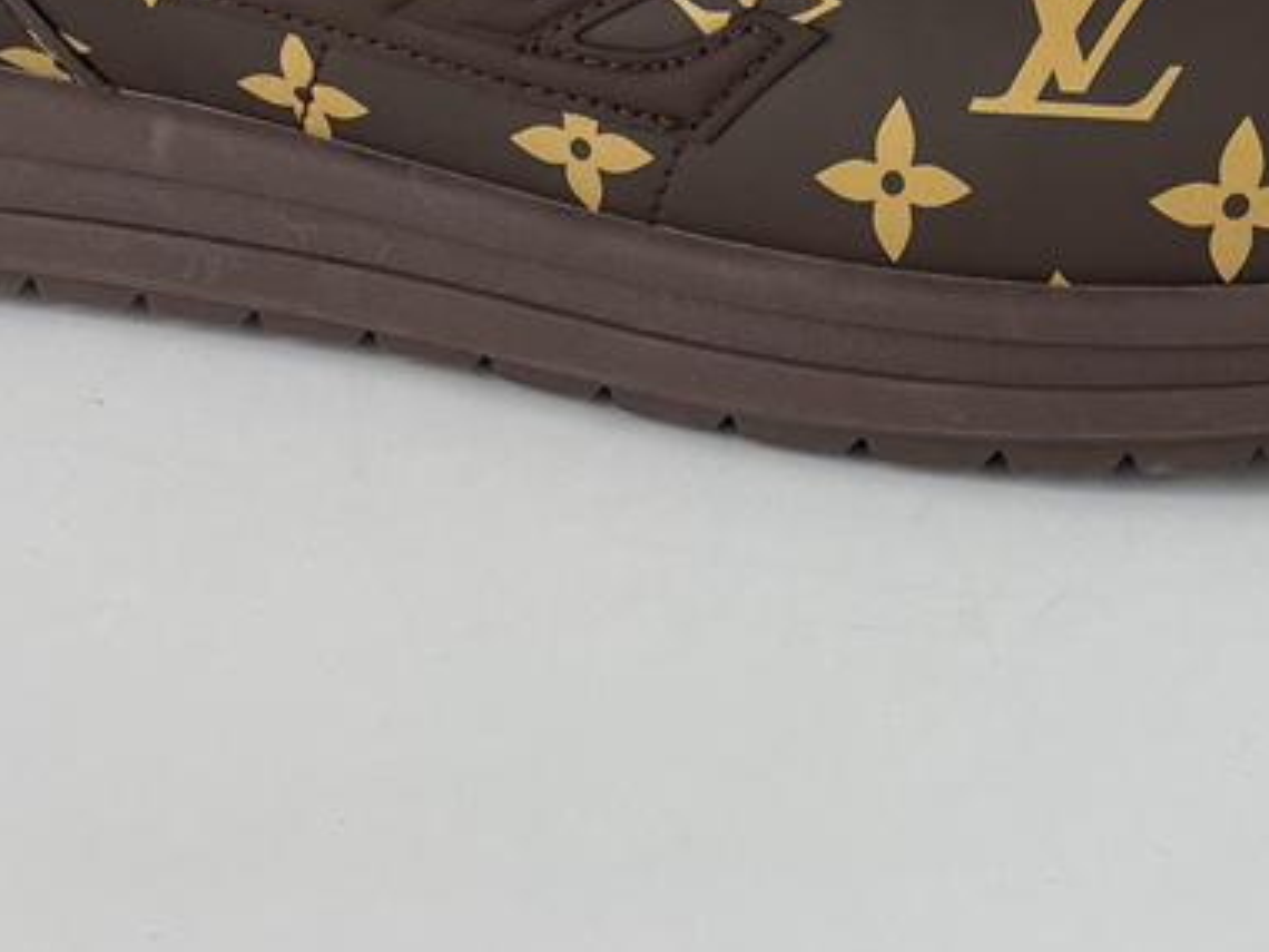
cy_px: -307
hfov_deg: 22.9
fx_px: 3006
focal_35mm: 82
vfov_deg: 16.9
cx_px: 1252
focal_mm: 4.2
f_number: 1.6
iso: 32
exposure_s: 1/129
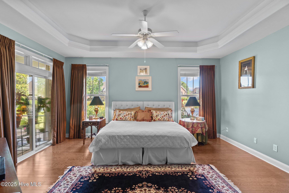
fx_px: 136
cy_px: 96
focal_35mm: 17
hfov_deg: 93.3
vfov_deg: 70.4
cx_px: 144
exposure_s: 1/1.25
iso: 200
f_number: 7.1
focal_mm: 17
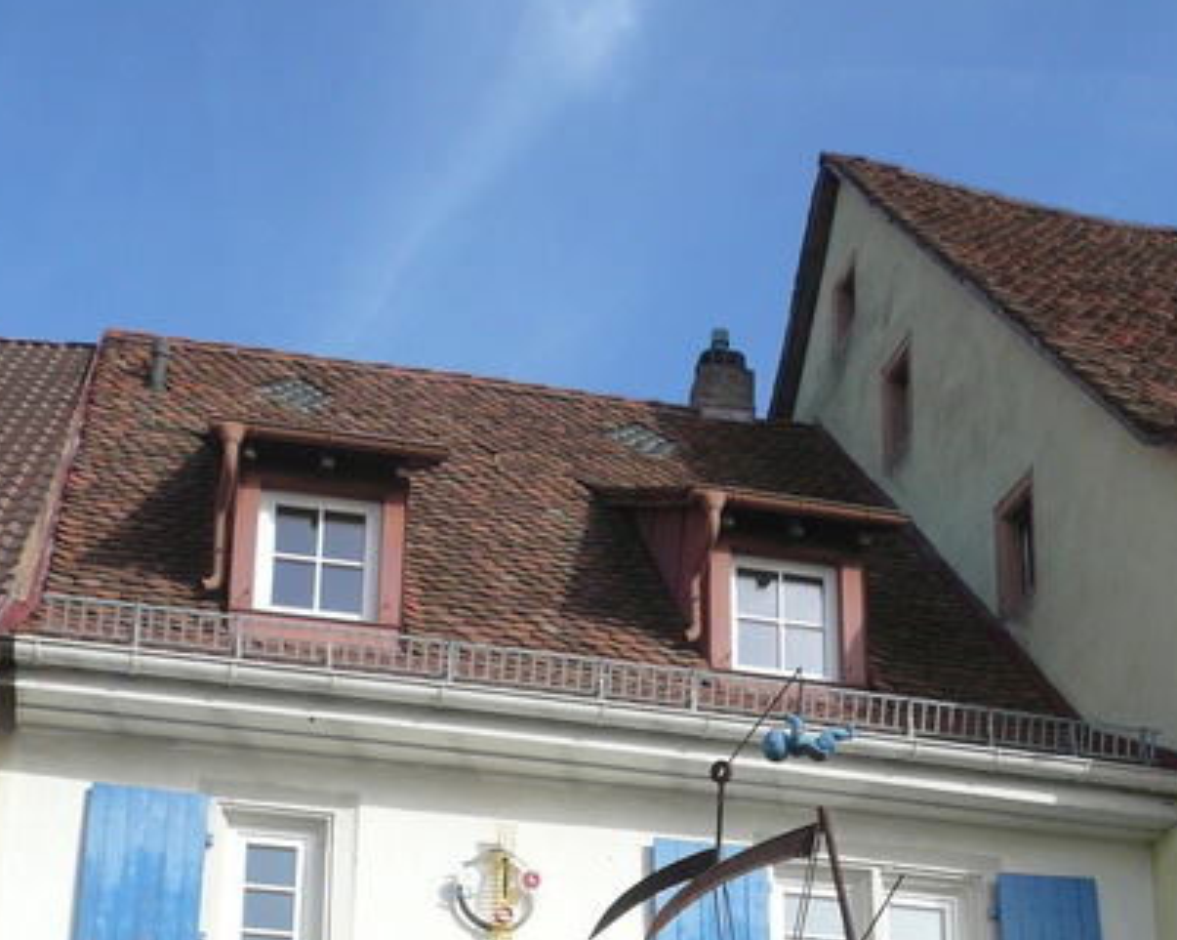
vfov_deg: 24.7
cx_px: 612
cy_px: 1110
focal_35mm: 56
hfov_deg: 33.6
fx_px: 1949
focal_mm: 4.6
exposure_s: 1/200
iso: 100
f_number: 8
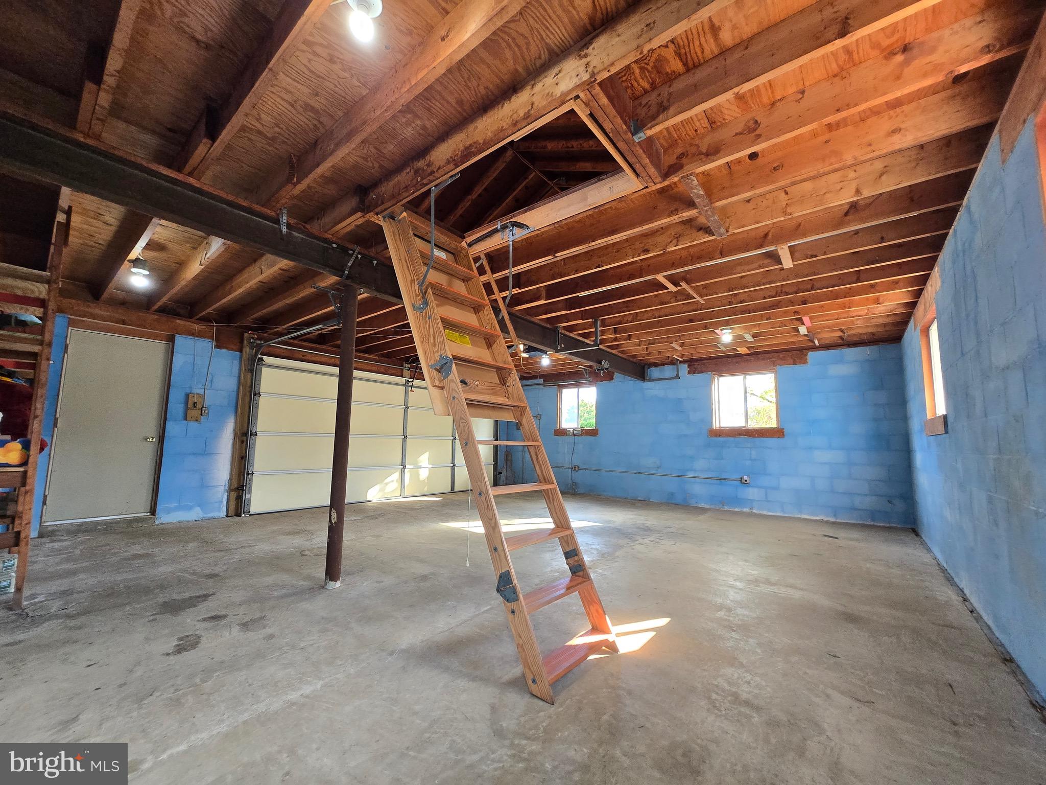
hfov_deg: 106.2
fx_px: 393
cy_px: 392
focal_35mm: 13
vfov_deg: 89.9
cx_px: 523
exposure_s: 1/60
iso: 200
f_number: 2.2
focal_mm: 1.7
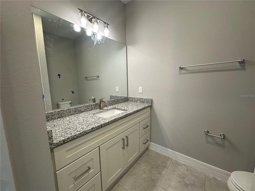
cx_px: 128
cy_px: 96
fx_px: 103
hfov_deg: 102.1
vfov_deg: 85.7
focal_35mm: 14
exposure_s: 1/120
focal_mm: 2.22
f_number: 2.2
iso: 160
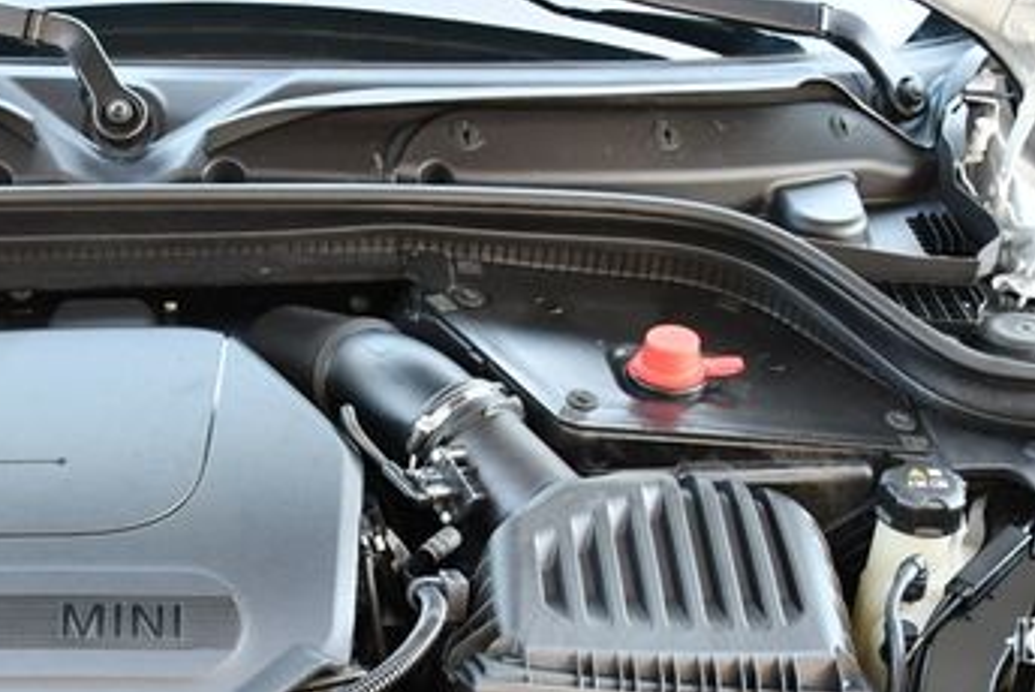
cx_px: 241
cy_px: 620
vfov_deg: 20.0
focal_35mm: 67
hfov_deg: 29.5
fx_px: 1928
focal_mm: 18
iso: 900
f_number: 3.5
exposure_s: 1/125
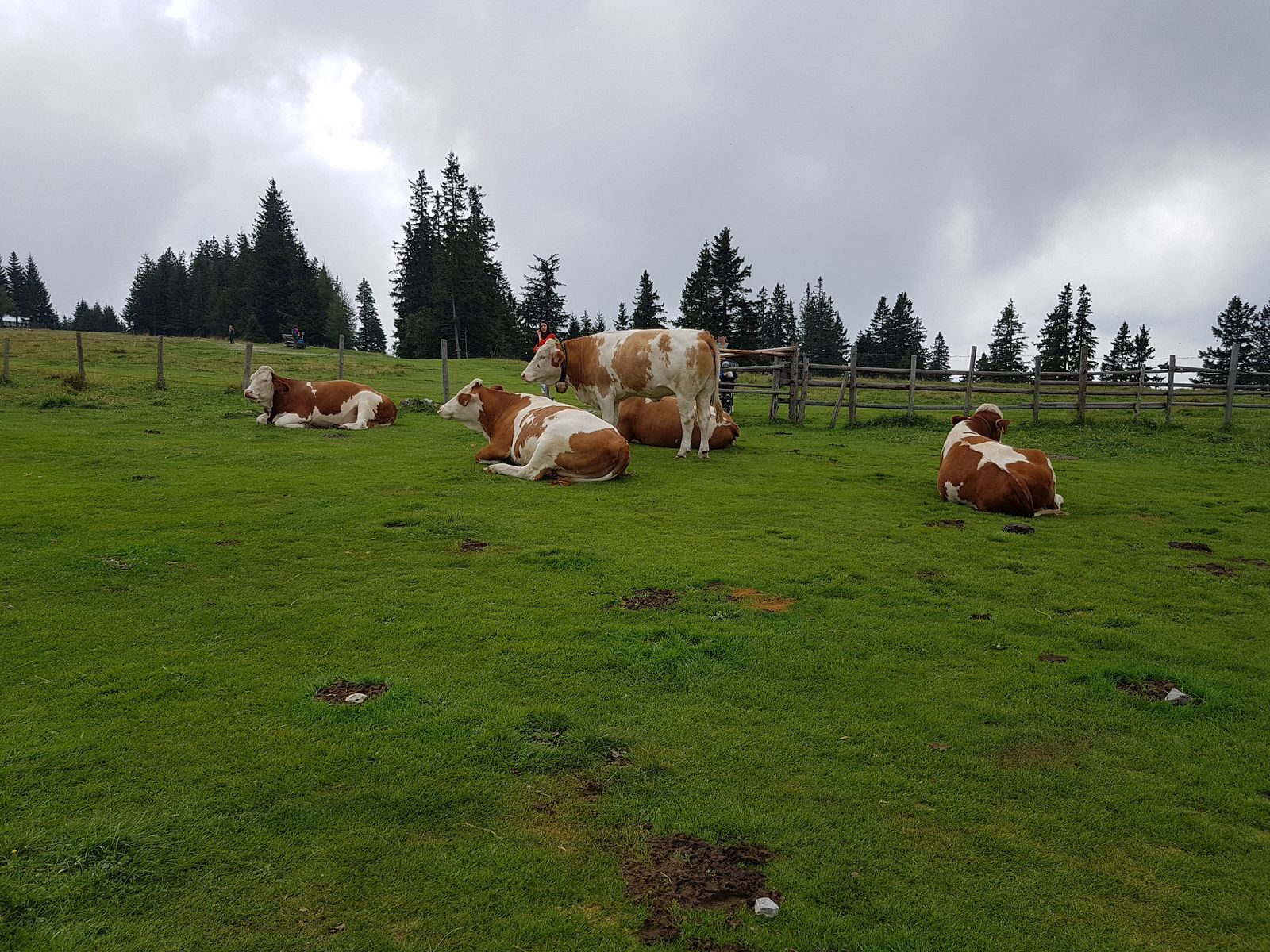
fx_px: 954
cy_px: 476
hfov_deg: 67.3
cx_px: 635
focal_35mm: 26
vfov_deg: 53.1
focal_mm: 4.2
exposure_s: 1/2480
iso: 50
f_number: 1.7
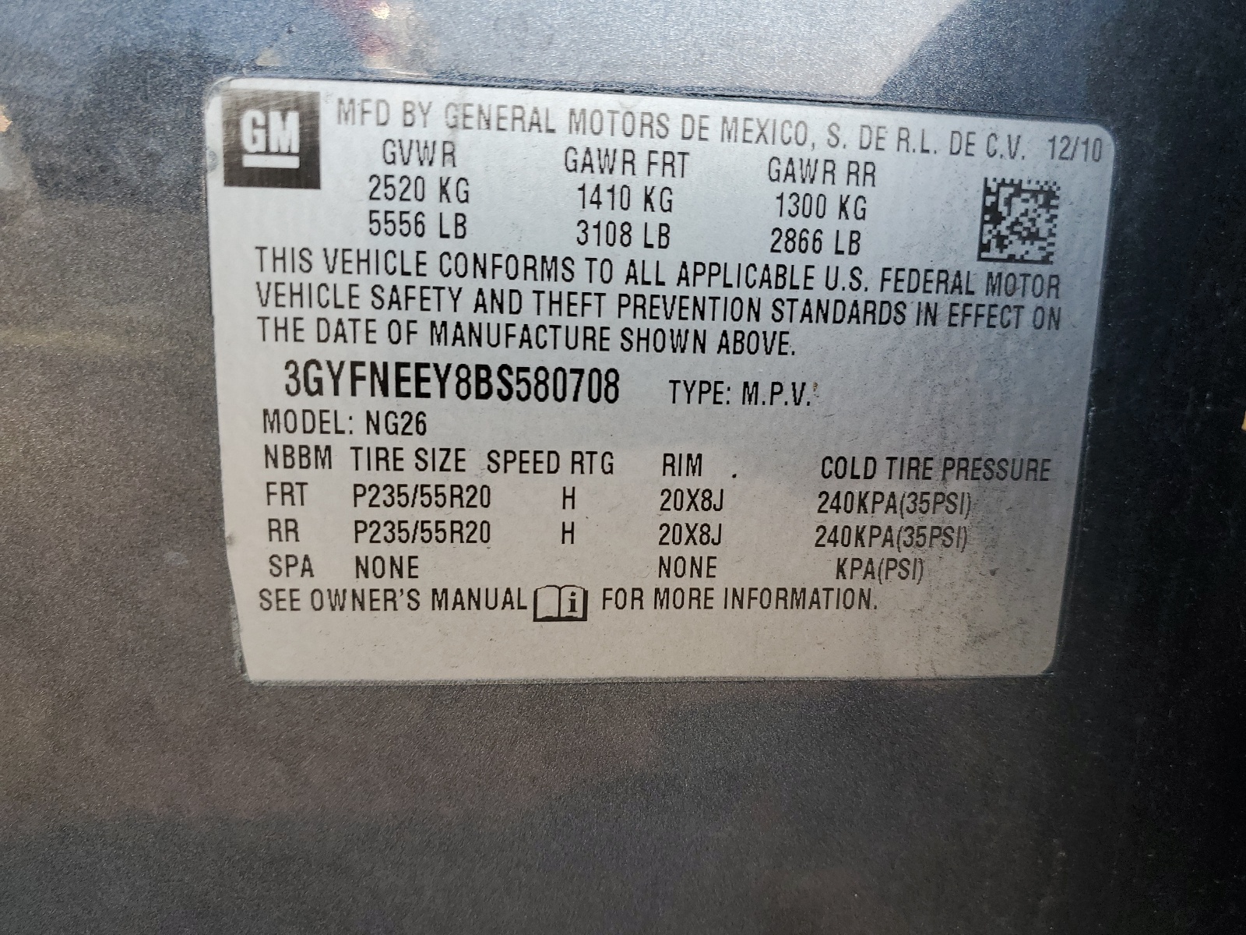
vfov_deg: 53.1
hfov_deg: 67.3
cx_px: 623
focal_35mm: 26
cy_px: 468
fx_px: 936
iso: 50
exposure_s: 1/161
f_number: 1.5
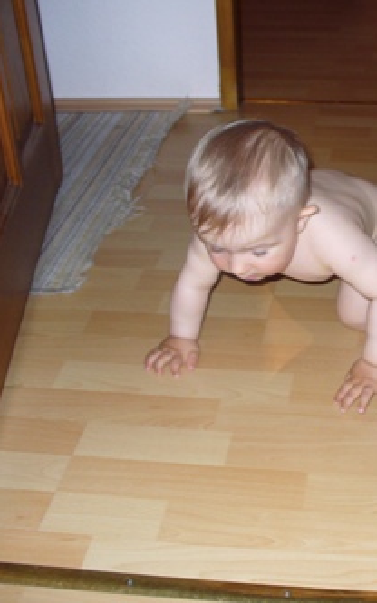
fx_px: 872
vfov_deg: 38.2
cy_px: 302
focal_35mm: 53
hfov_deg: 23.7
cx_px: 346
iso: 100
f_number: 2.8
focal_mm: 6.1
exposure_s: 1/30
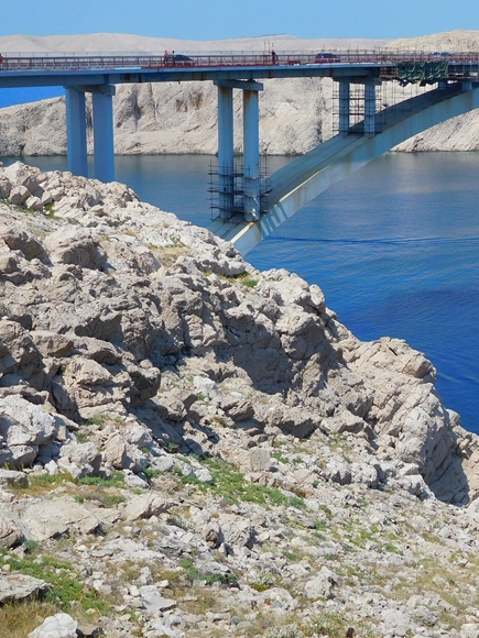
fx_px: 1273
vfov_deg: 28.1
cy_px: 285
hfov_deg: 21.1
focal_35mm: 69
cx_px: 384
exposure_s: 1/400
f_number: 7.8
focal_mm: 7.1
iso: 125
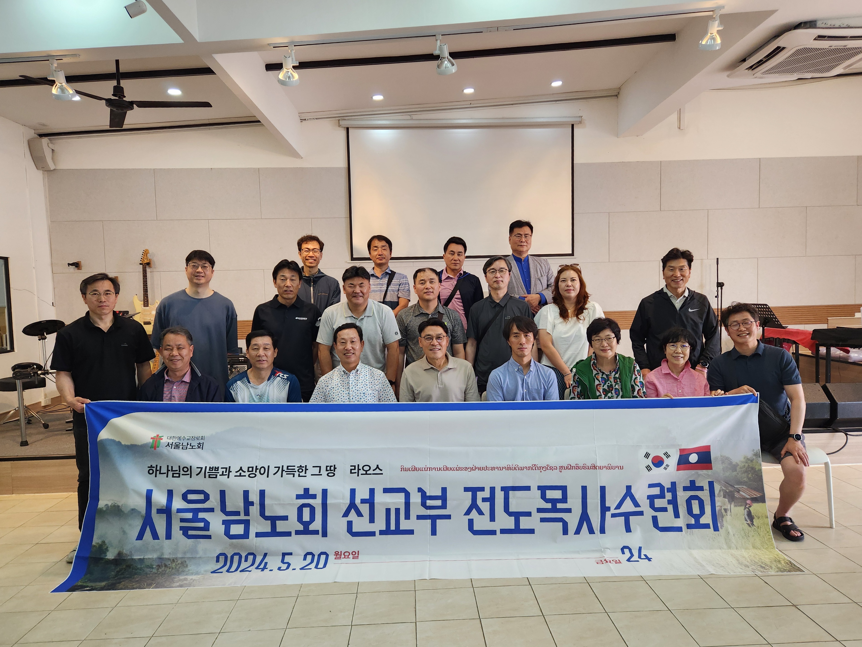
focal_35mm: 23
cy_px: 324
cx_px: 431
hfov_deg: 73.9
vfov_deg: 58.9
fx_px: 573
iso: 160
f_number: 1.8
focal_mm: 5.4
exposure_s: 1/120
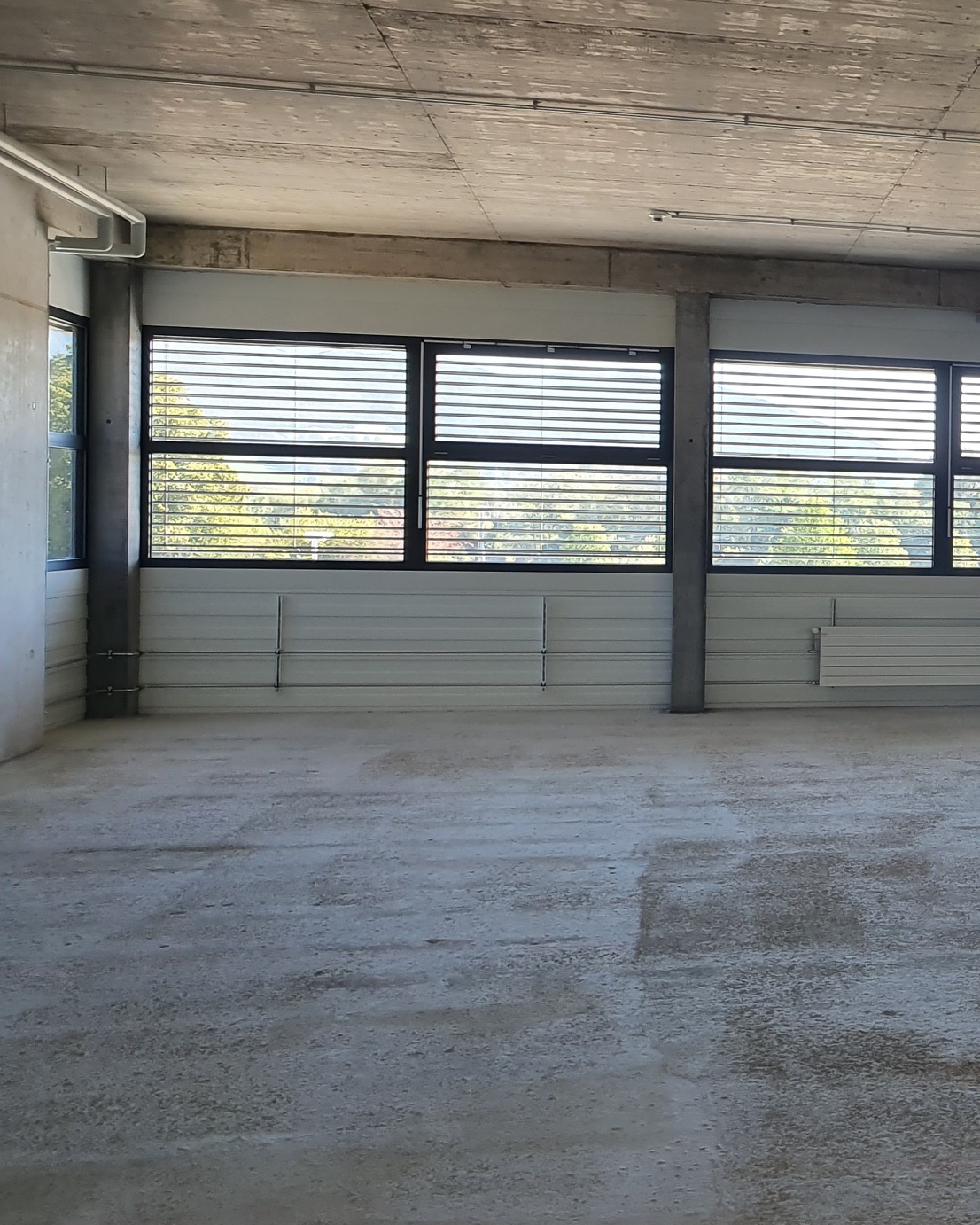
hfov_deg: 29.2
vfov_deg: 39.5
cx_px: 1065
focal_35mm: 47
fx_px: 1704
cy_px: 577
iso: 64
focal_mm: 4.32
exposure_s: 1/100
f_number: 2.4
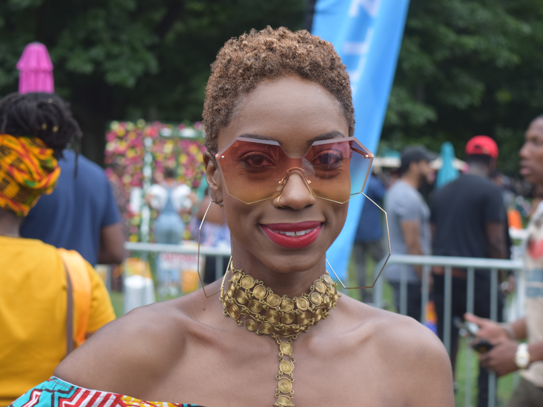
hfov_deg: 25.0
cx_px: 286
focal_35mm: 78
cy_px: 204
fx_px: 1224
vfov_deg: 18.9
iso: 400
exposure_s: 1/100
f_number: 5.3
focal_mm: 48
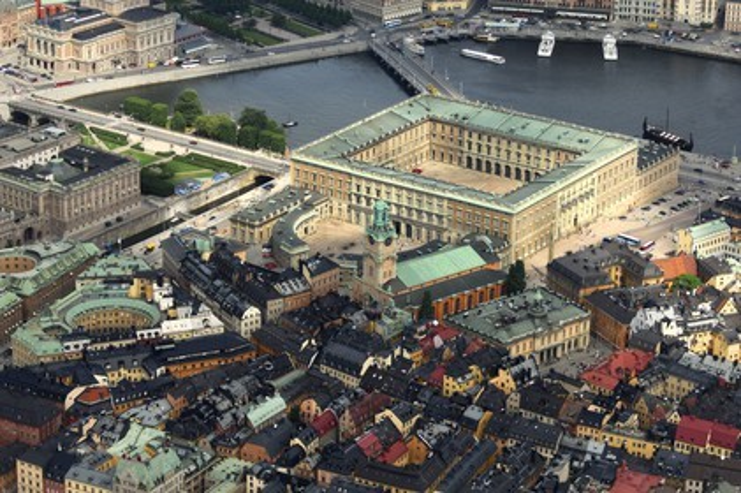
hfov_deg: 19.5
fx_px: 2160
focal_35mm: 105
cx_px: 370
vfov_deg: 13.0
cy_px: 246
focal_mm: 70
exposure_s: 1/1600
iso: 100
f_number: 2.8
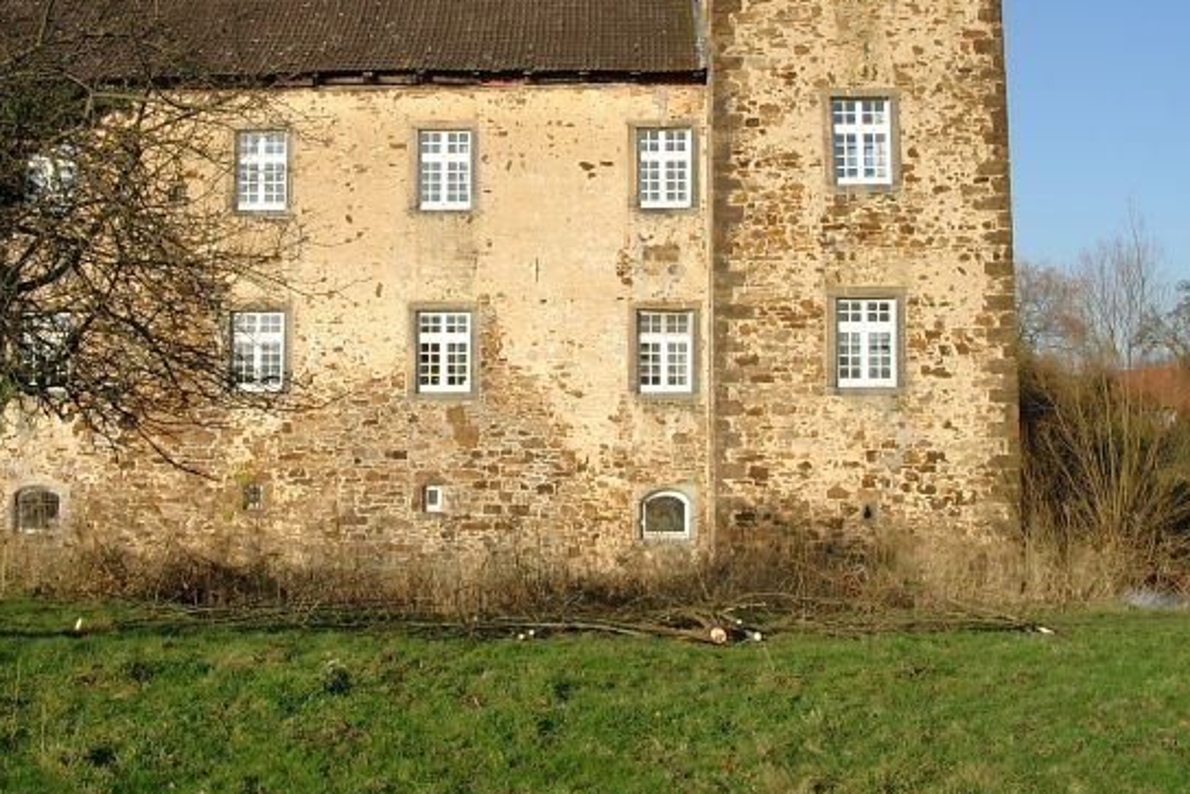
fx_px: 1719
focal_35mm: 52
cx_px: 477
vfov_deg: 25.5
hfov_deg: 38.0
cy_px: 151
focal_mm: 7.13
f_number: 4
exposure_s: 1/737
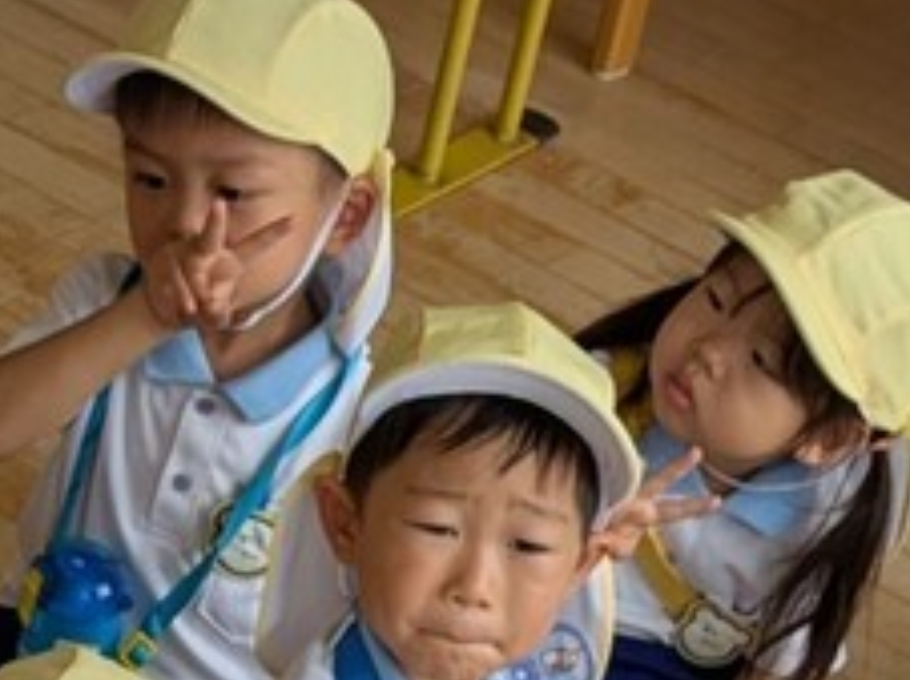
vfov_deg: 10.0
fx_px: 3493
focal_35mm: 133
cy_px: 1537
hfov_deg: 14.8
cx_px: 274
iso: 39
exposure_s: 1/361
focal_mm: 5.43
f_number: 1.89
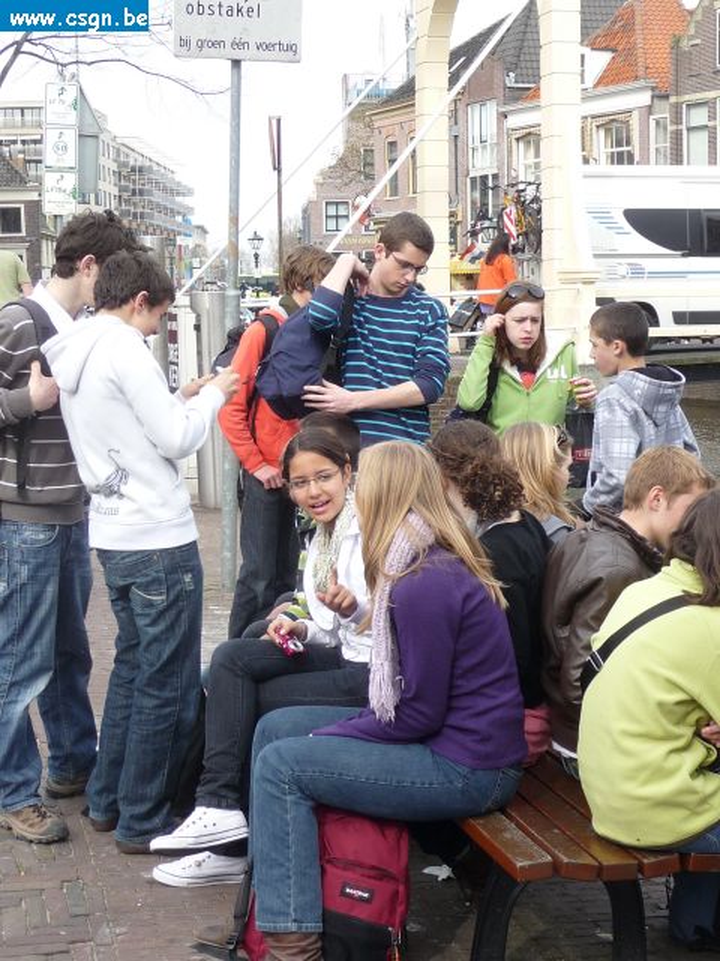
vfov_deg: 29.8
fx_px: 1803
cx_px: 360
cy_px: 480
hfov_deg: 22.6
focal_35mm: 65
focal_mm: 8
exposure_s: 1/200
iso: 100
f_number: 4.2
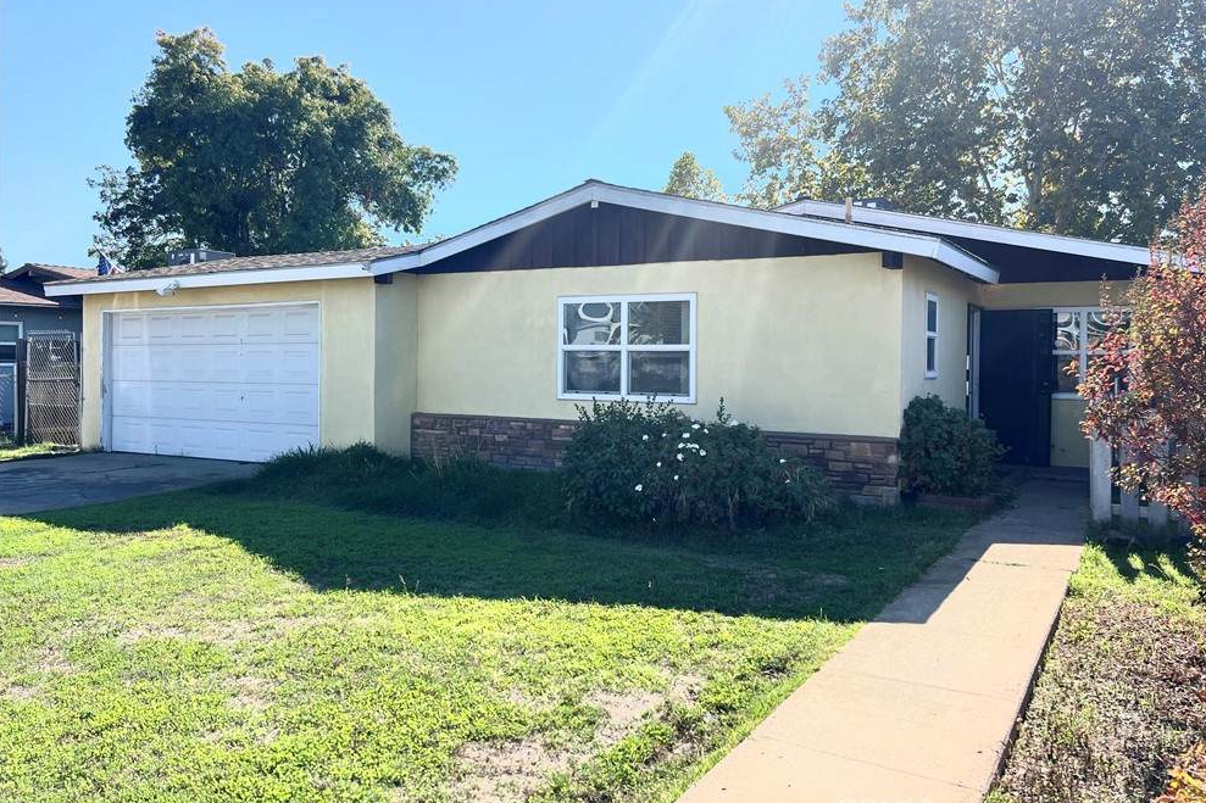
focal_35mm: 28
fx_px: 938
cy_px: 359
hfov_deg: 65.5
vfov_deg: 46.3
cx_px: 621
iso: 50
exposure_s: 1/4115
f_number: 1.5
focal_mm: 5.7
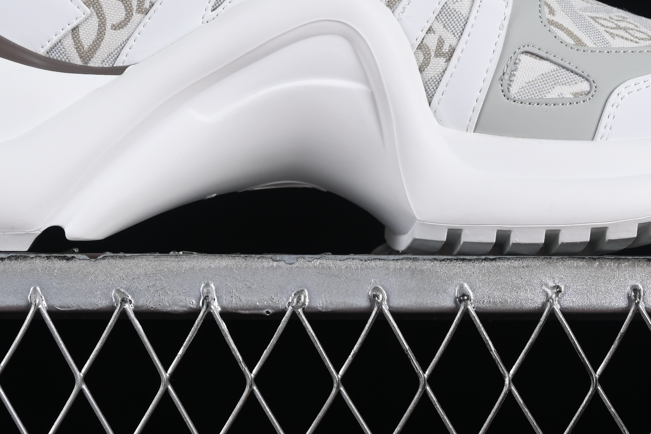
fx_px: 3129
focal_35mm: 173
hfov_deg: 11.9
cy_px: -50
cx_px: 280
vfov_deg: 7.9
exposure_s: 1/80
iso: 160
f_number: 8
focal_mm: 50
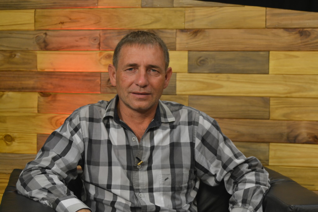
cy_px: 106
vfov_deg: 21.6
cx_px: 159
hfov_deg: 31.9
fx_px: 557
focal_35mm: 63
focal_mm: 42
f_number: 5
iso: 400
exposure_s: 1/50
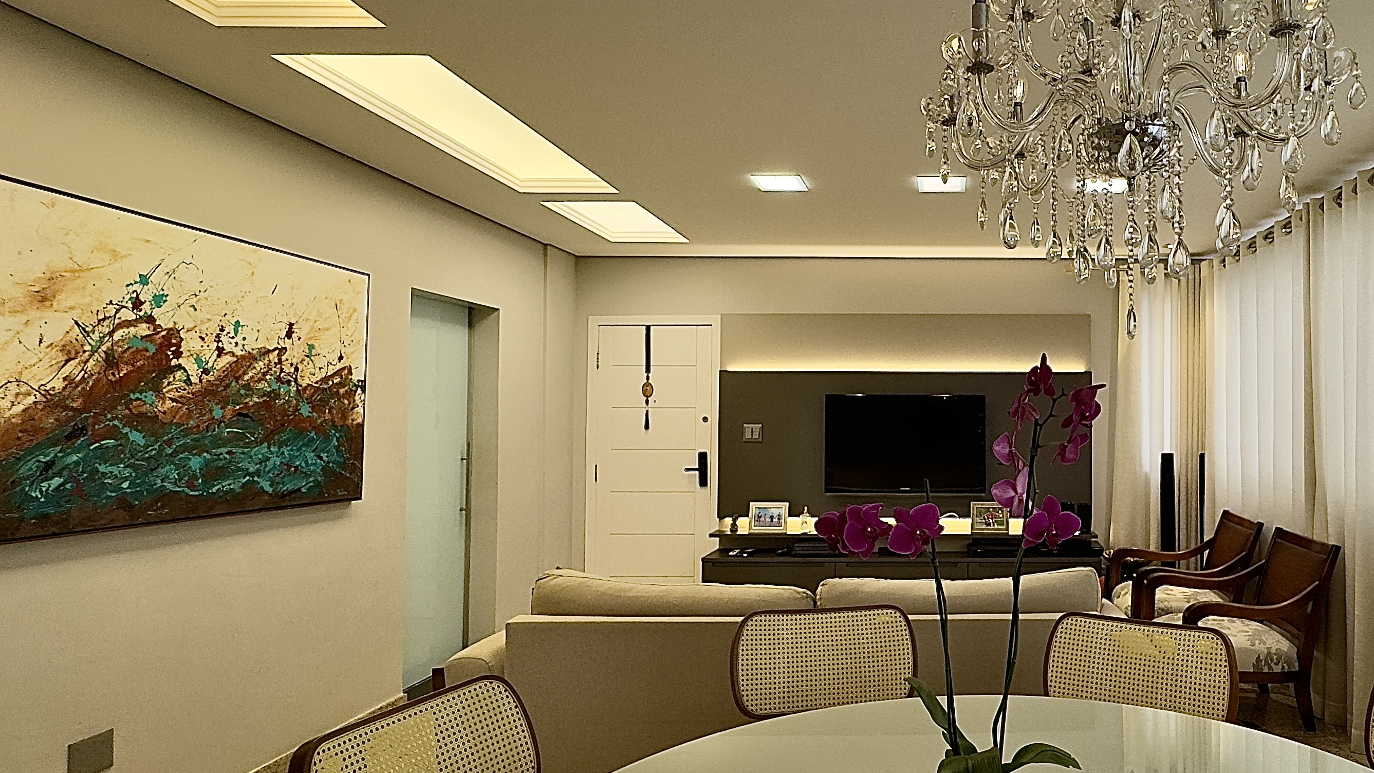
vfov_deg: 49.5
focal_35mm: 23
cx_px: 950
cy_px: 401
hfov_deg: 75.4
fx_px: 838
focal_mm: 2.22
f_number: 2.2
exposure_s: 1/60
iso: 160
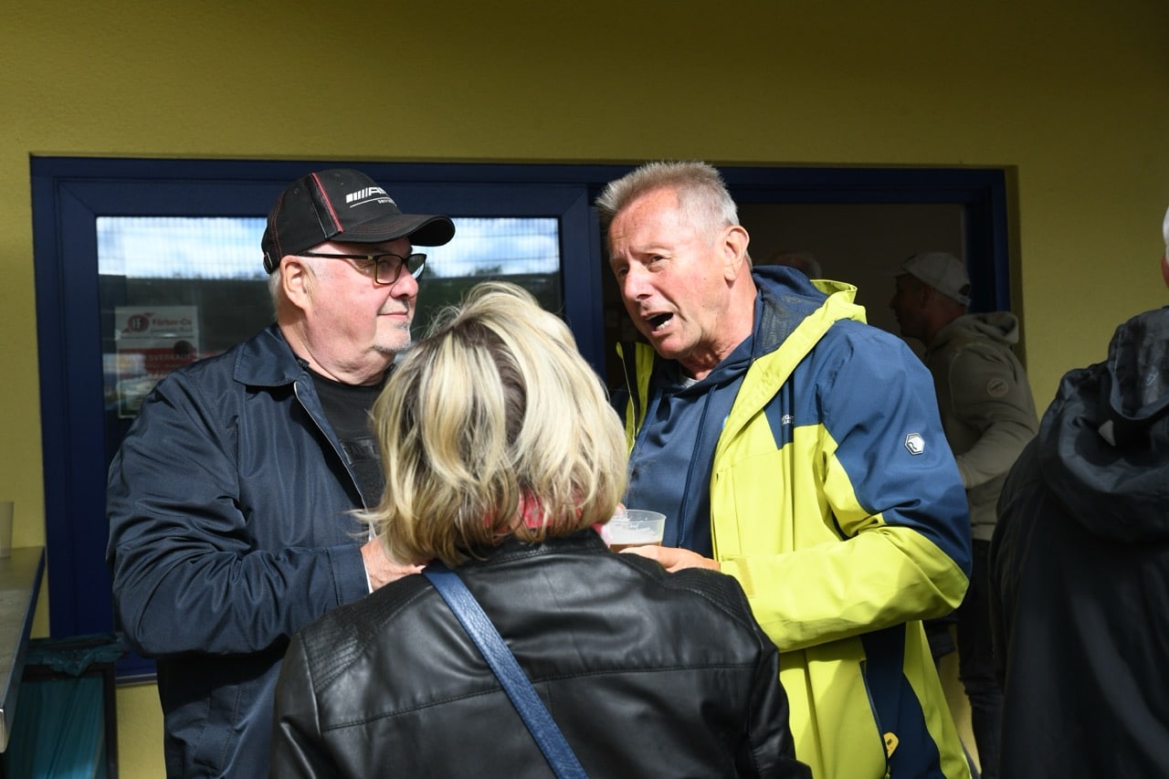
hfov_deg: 42.7
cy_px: 390
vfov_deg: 29.2
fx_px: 1493
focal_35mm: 46
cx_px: 584
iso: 1250
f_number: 8
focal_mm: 46
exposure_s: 1/1000
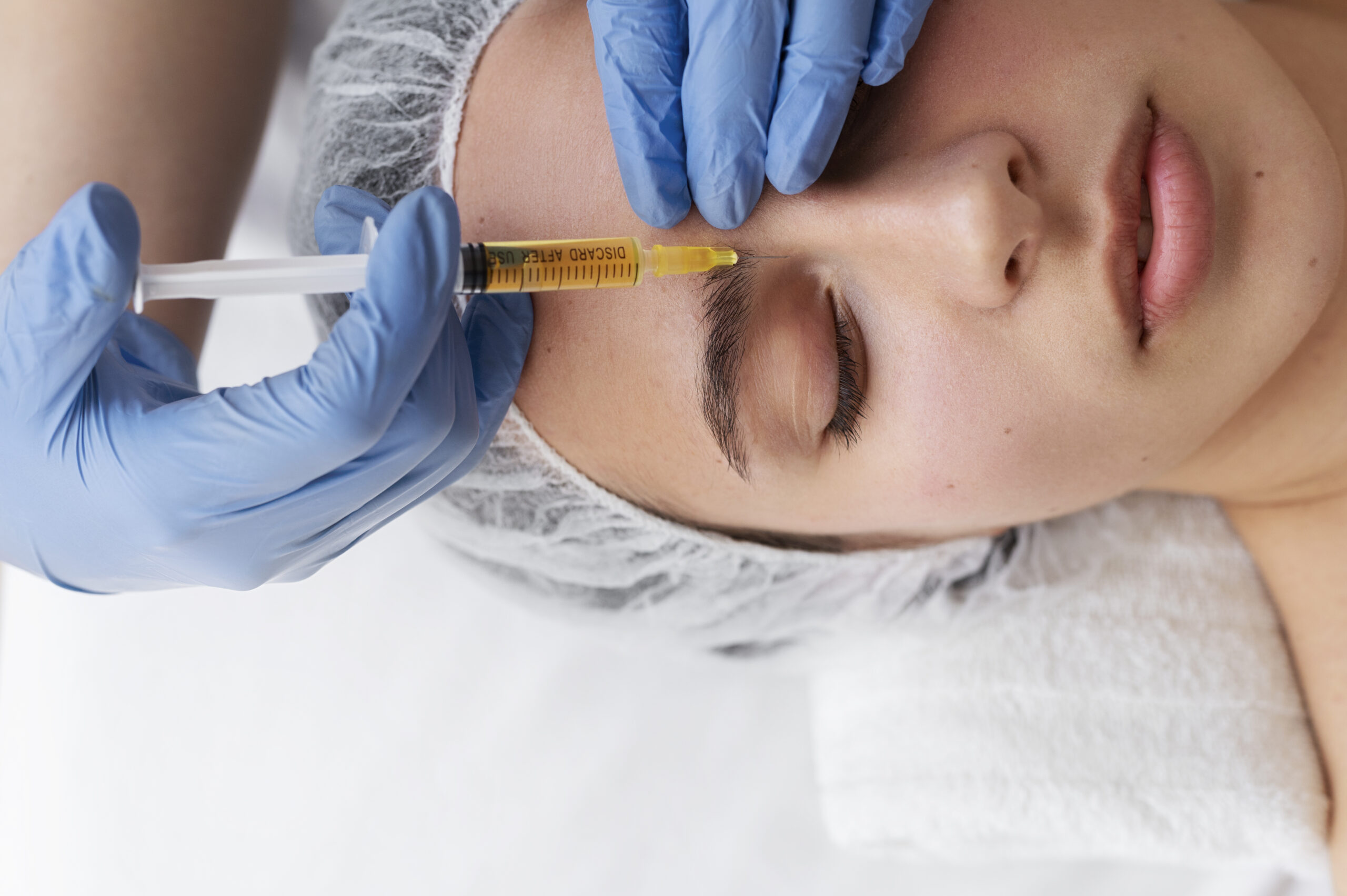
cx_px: 674
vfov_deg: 27.0
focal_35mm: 50
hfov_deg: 39.6
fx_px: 1869
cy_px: 448
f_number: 5
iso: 640
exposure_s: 1/400
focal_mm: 50
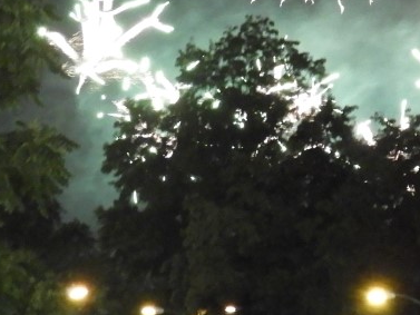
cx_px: 529
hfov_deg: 8.5
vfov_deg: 6.4
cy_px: -186
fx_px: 2779
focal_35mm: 229
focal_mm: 10.7
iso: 800
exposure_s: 1/2.5
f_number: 4.2
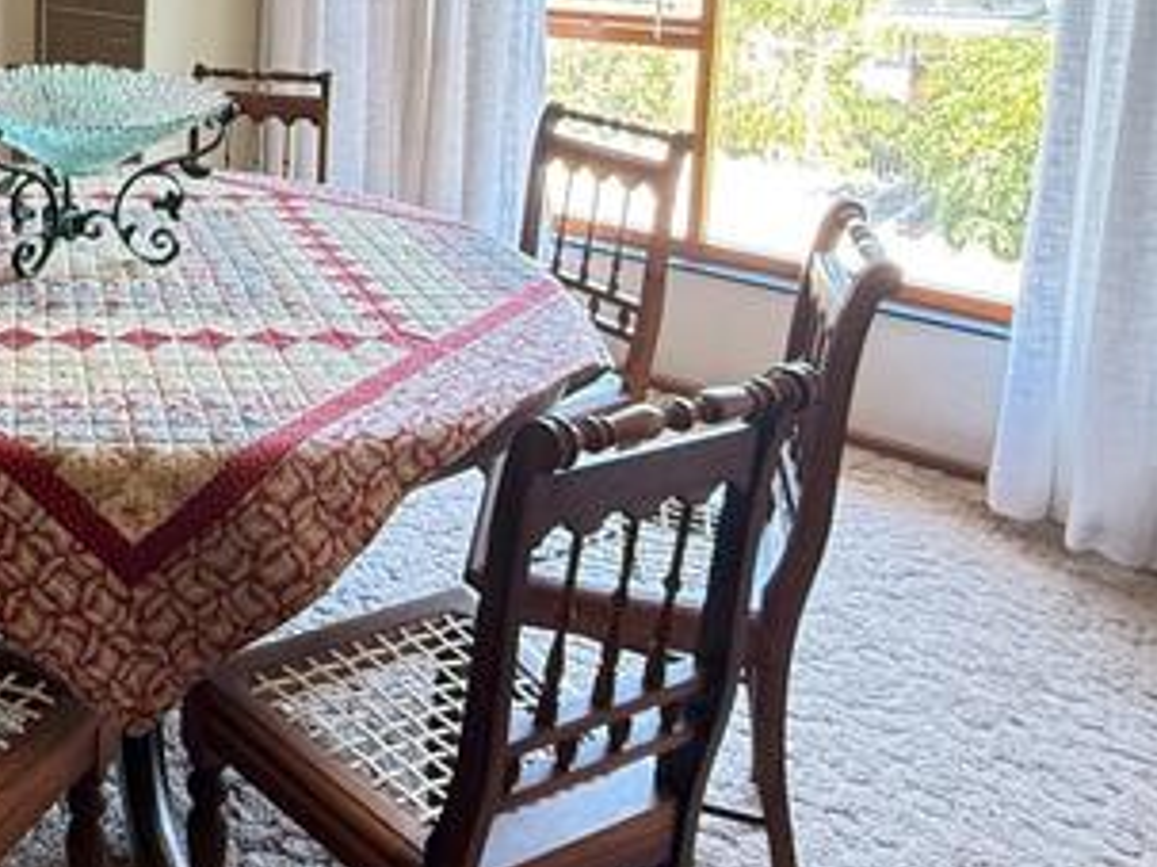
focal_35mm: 37
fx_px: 1236
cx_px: 34
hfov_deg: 43.8
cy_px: 23
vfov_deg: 35.4
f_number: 2.2
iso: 500
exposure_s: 1/60
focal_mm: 2.22
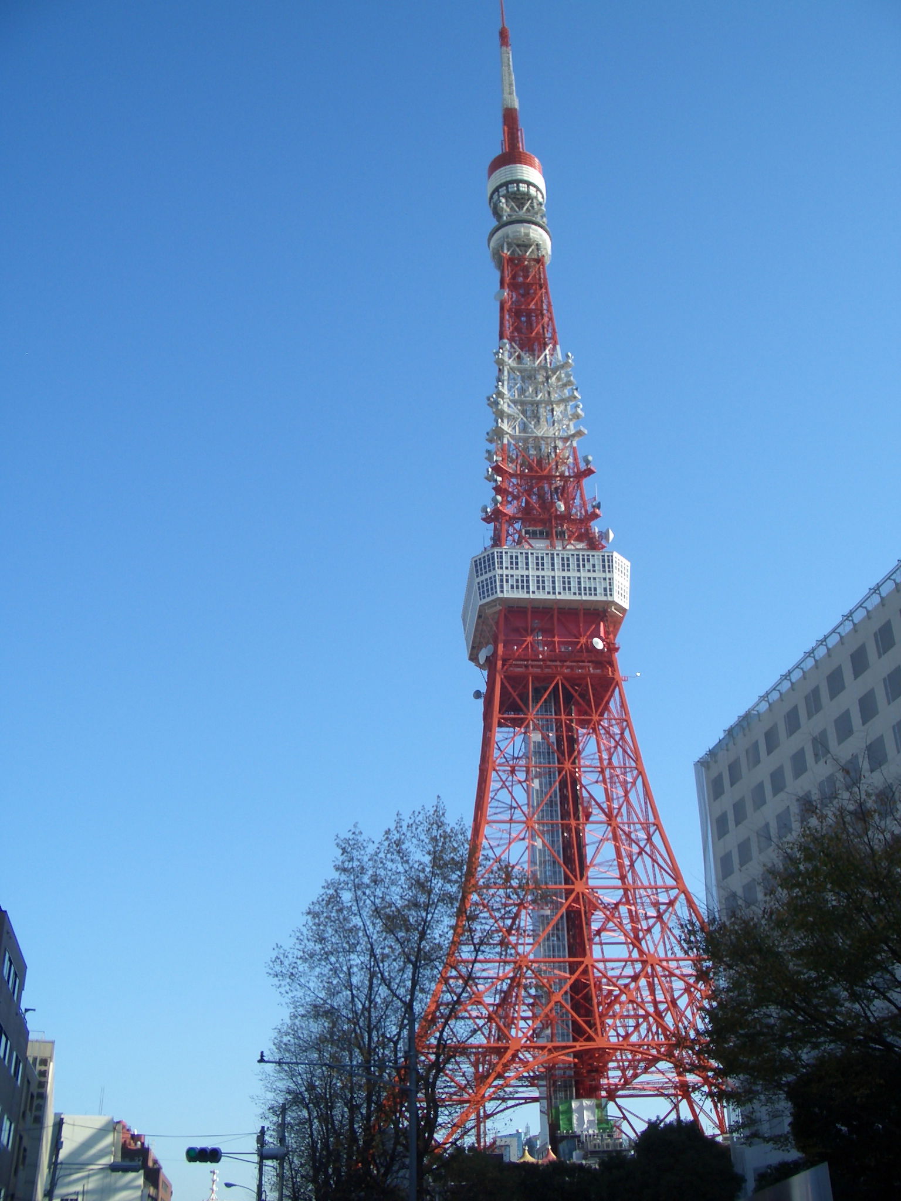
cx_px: 450
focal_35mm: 35
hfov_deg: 40.7
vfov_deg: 52.6
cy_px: 600
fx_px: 1215
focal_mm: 5.8
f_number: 4.3
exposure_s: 1/320
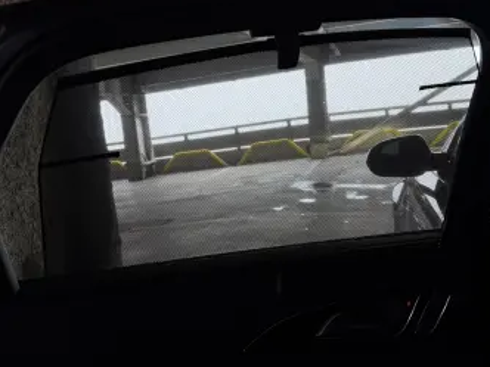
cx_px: 264
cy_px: 175
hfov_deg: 67.2
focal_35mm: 26
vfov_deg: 53.0
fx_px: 368
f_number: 1.78
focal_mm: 6.76
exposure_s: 1/100
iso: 200
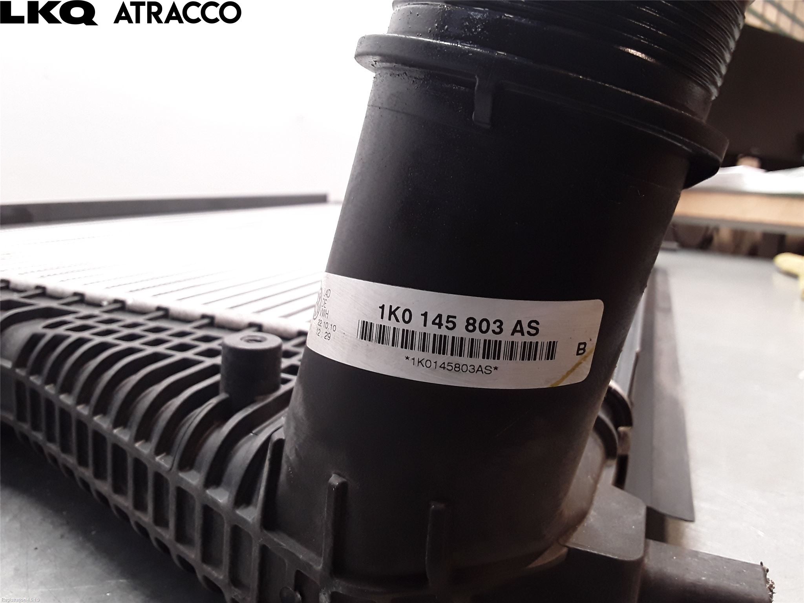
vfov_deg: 49.7
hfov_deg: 63.4
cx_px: 402
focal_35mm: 28
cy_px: 302
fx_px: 650
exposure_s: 1/50
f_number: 1.9
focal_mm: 2.91
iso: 100
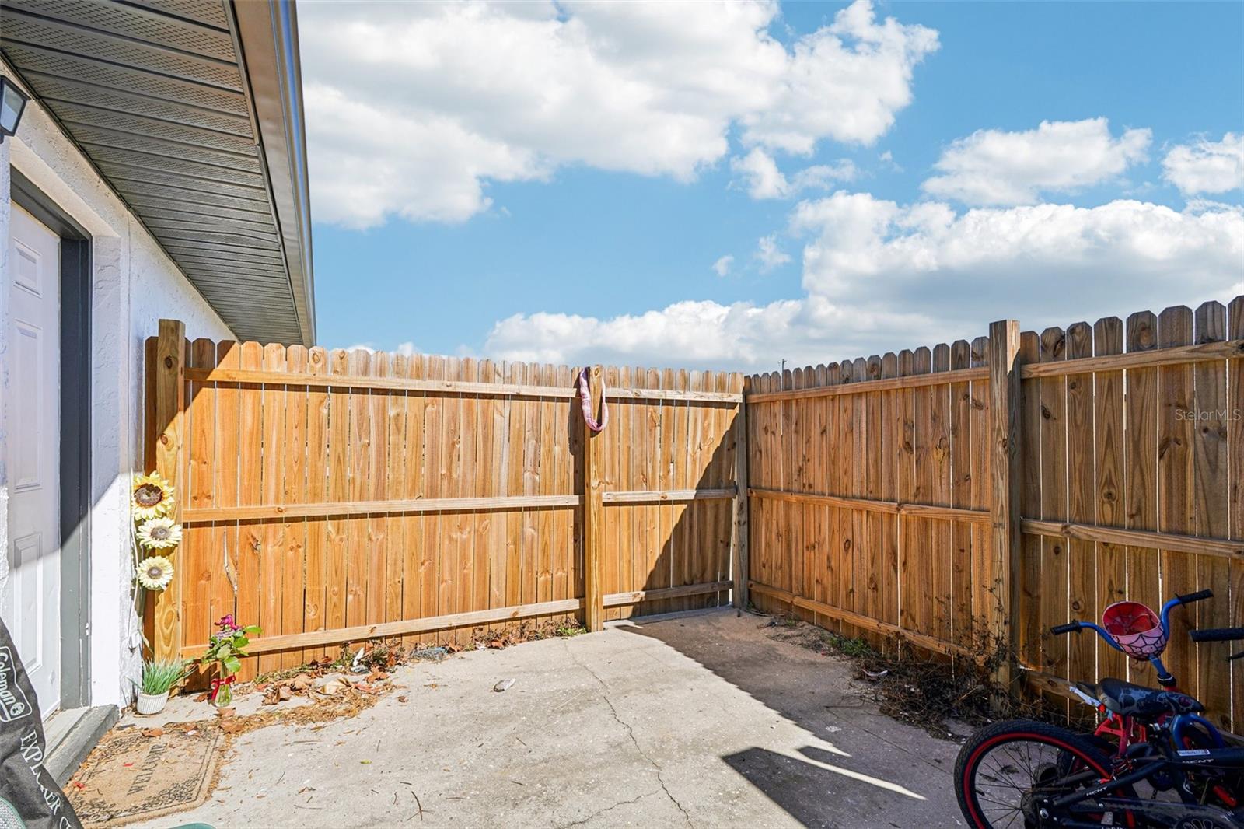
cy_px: 414
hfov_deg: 96.7
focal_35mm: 16
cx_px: 622
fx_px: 553
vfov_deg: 73.7
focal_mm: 16
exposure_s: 1/125
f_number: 8
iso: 50
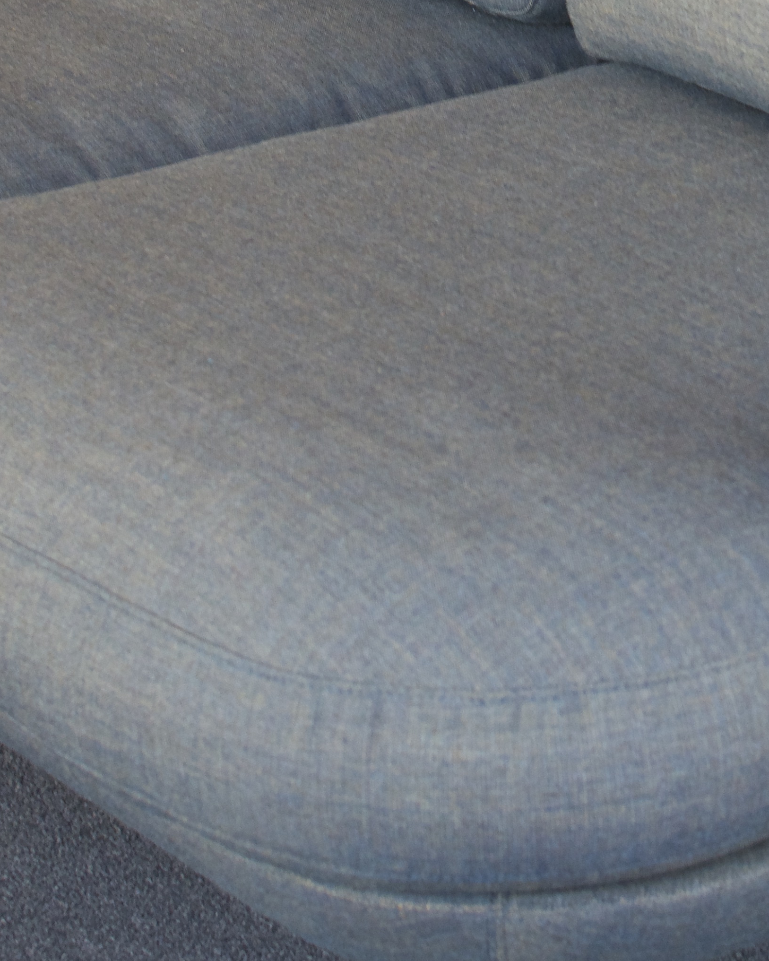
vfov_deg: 13.0
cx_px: 725
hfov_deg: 10.6
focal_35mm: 145
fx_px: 4135
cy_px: -152
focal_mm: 35
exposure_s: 1/80
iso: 640
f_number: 4.5
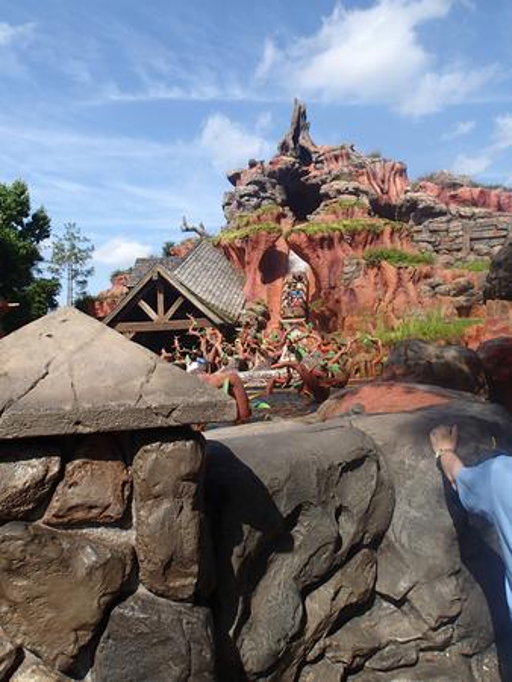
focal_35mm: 25
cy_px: 341
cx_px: 256
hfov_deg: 54.9
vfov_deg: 69.4
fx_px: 493
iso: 100
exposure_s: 1/200
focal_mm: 4.5
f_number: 8
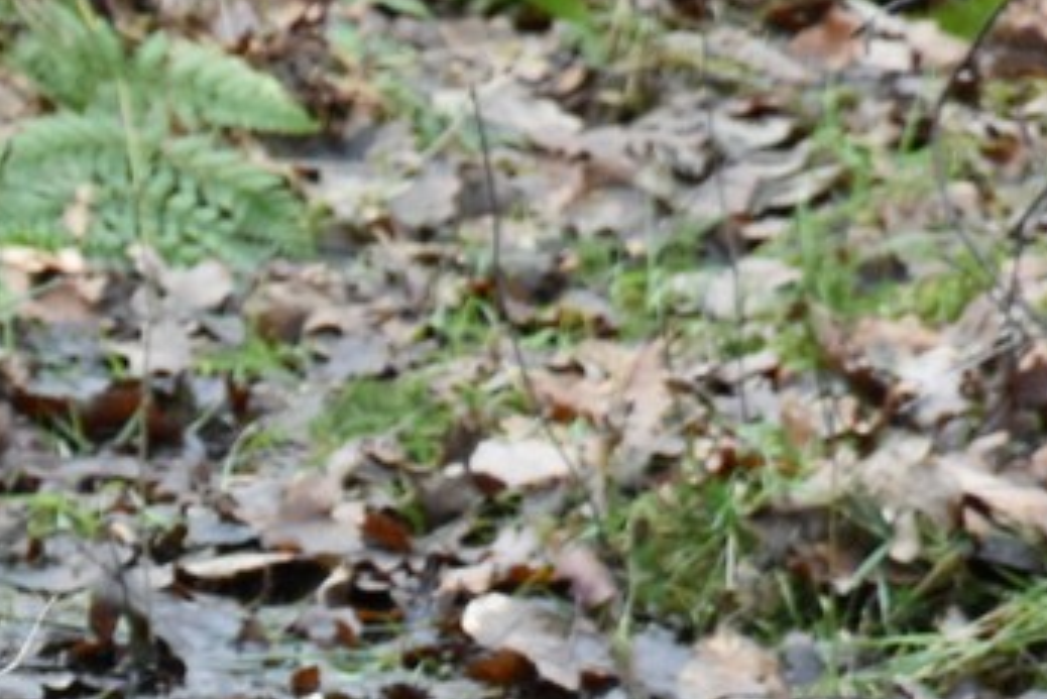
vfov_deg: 1.7
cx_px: -881
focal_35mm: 819
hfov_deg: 2.5
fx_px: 23816
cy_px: 1555
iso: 1250
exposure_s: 1/160
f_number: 7.1
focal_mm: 105
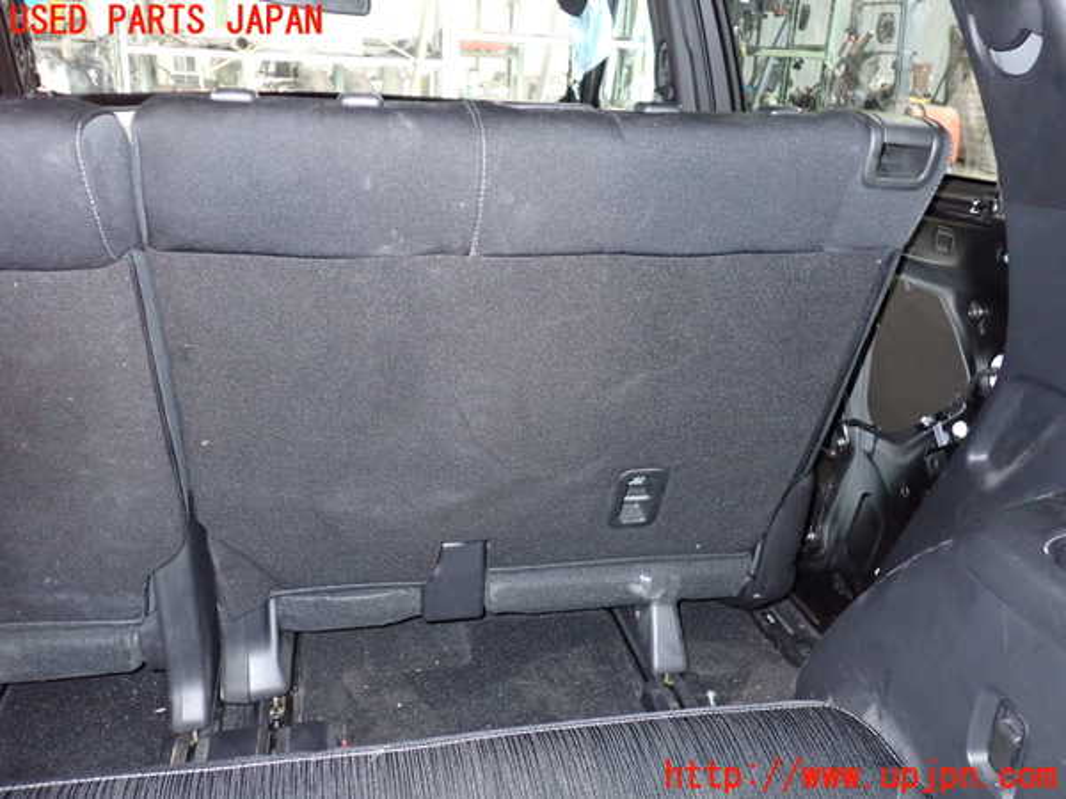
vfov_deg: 46.8
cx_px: 533
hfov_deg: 60.0
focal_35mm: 30
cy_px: 400
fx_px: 924
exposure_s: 1/30
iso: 800
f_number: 2.3
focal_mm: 5.4
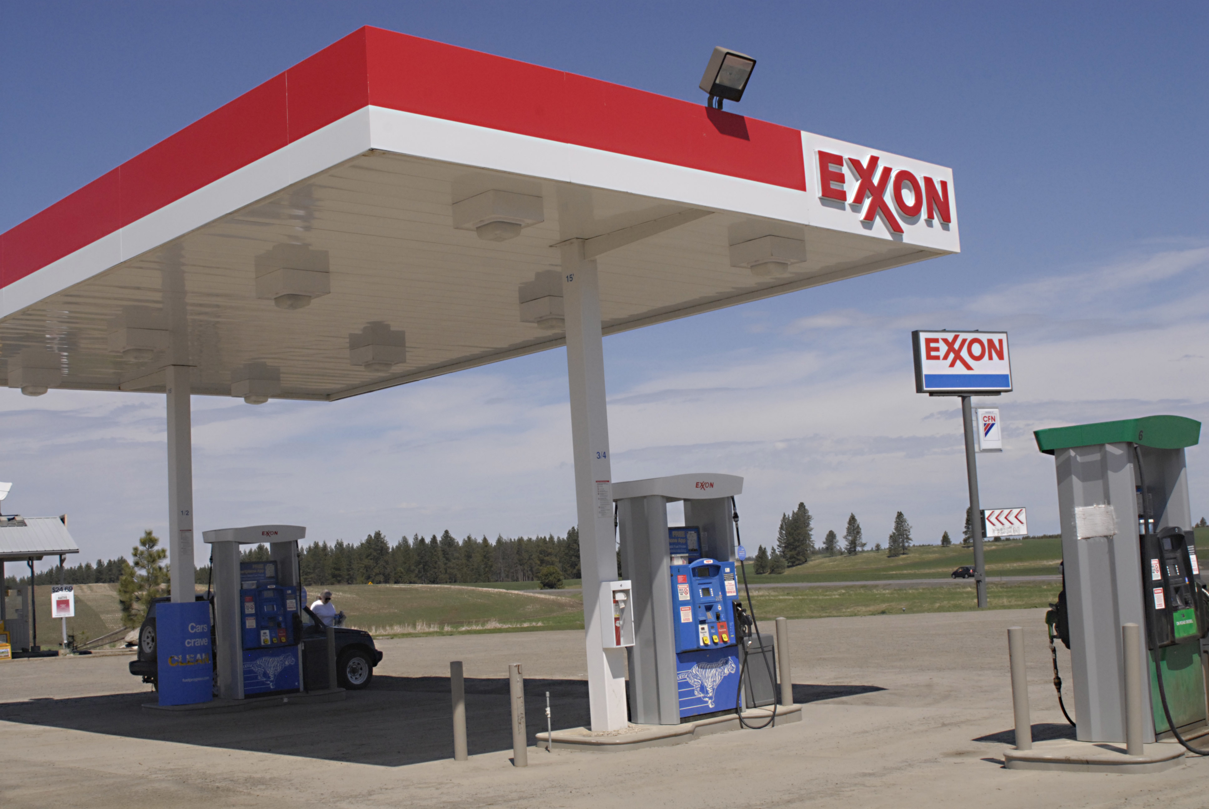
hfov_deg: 21.9
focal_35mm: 93
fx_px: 3127
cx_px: 604
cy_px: 404
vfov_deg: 14.7
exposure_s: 1/500
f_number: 14
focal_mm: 62
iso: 500
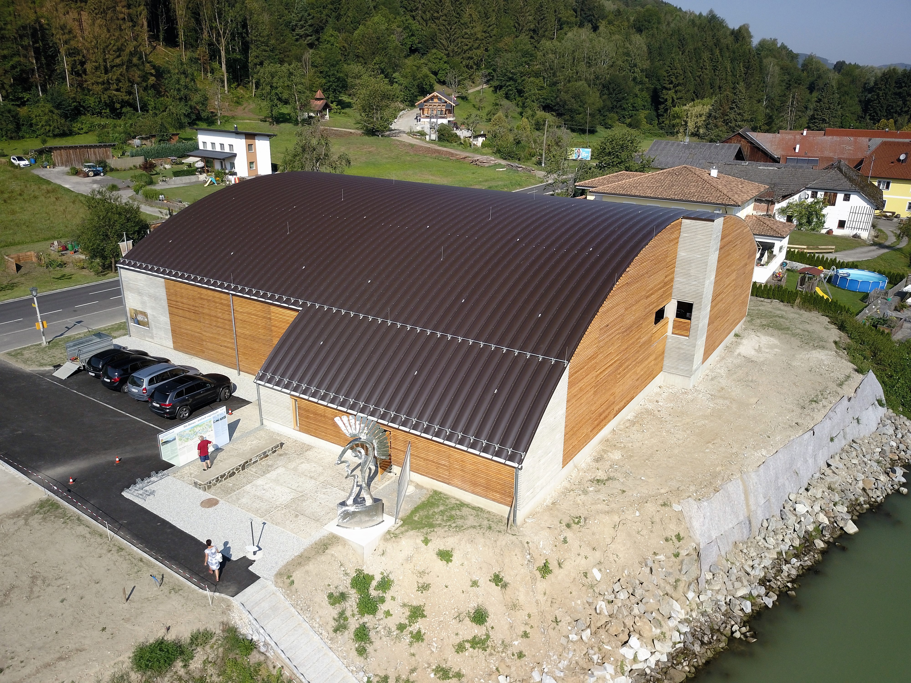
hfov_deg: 67.3
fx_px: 684
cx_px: 456
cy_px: 342
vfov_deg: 53.1
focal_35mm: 26
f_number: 2.2
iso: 100
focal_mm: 4.7
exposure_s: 1/188
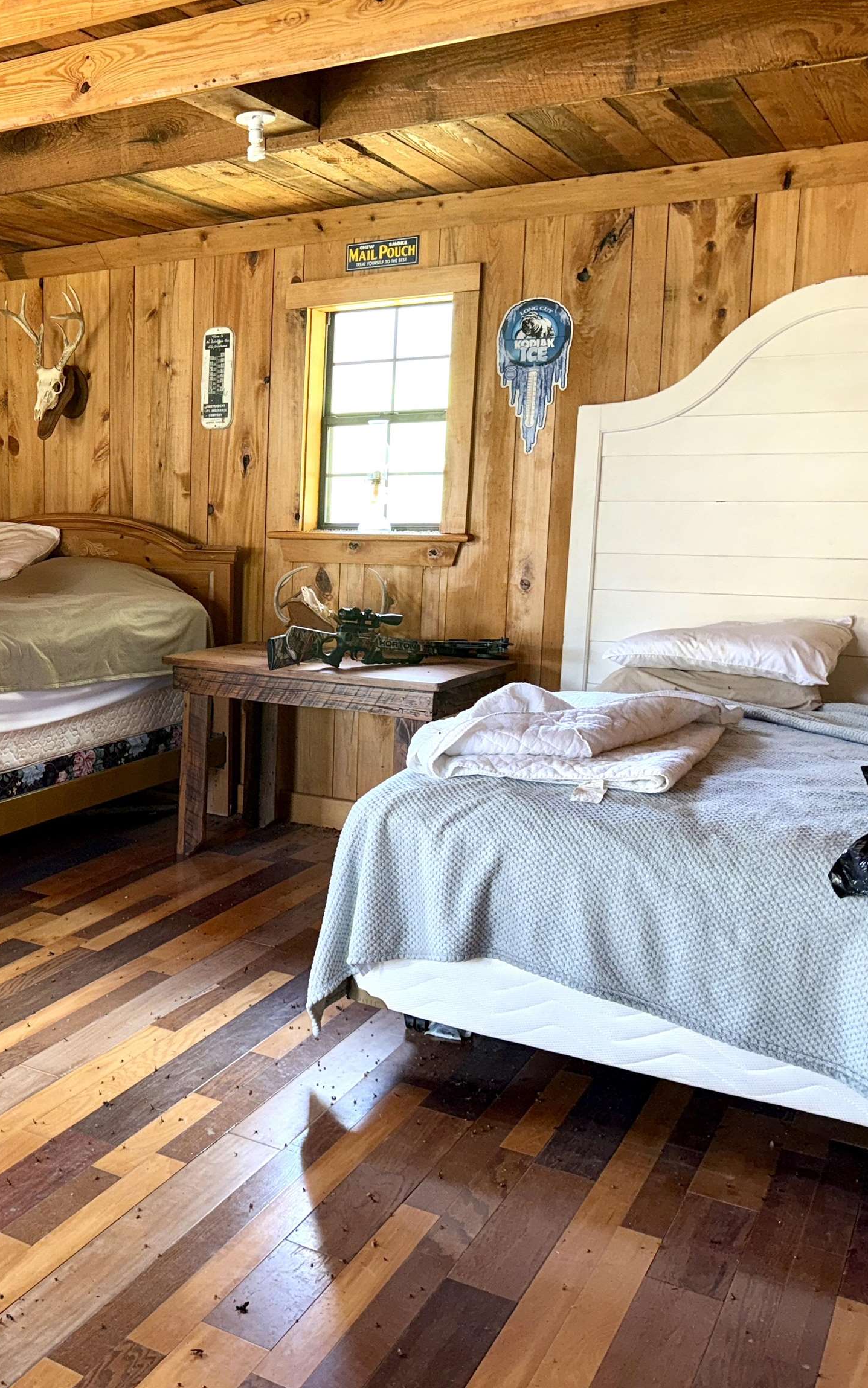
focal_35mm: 34
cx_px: 71
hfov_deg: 34.9
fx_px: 1287
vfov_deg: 56.7
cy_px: 694
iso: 80
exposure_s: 1/36
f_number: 1.78
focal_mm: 6.76
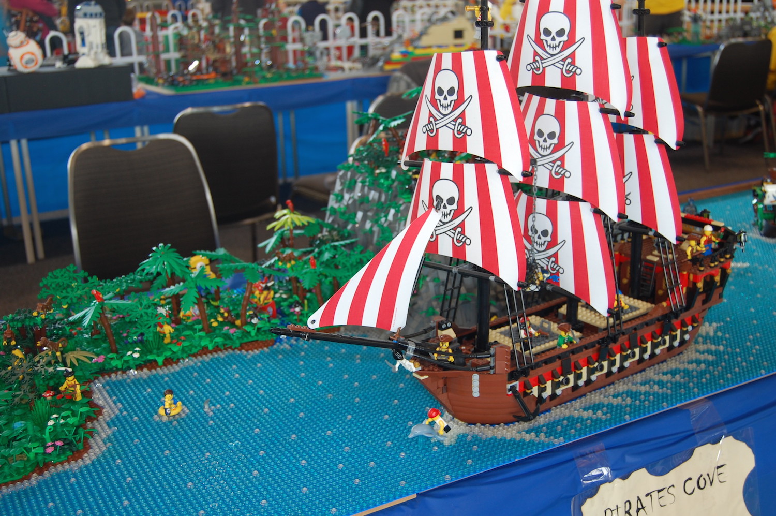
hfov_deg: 43.6
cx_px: 388
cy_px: 258
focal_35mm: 45
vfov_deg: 29.8
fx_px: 969
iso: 200
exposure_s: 1/6
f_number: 4.2
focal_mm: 30
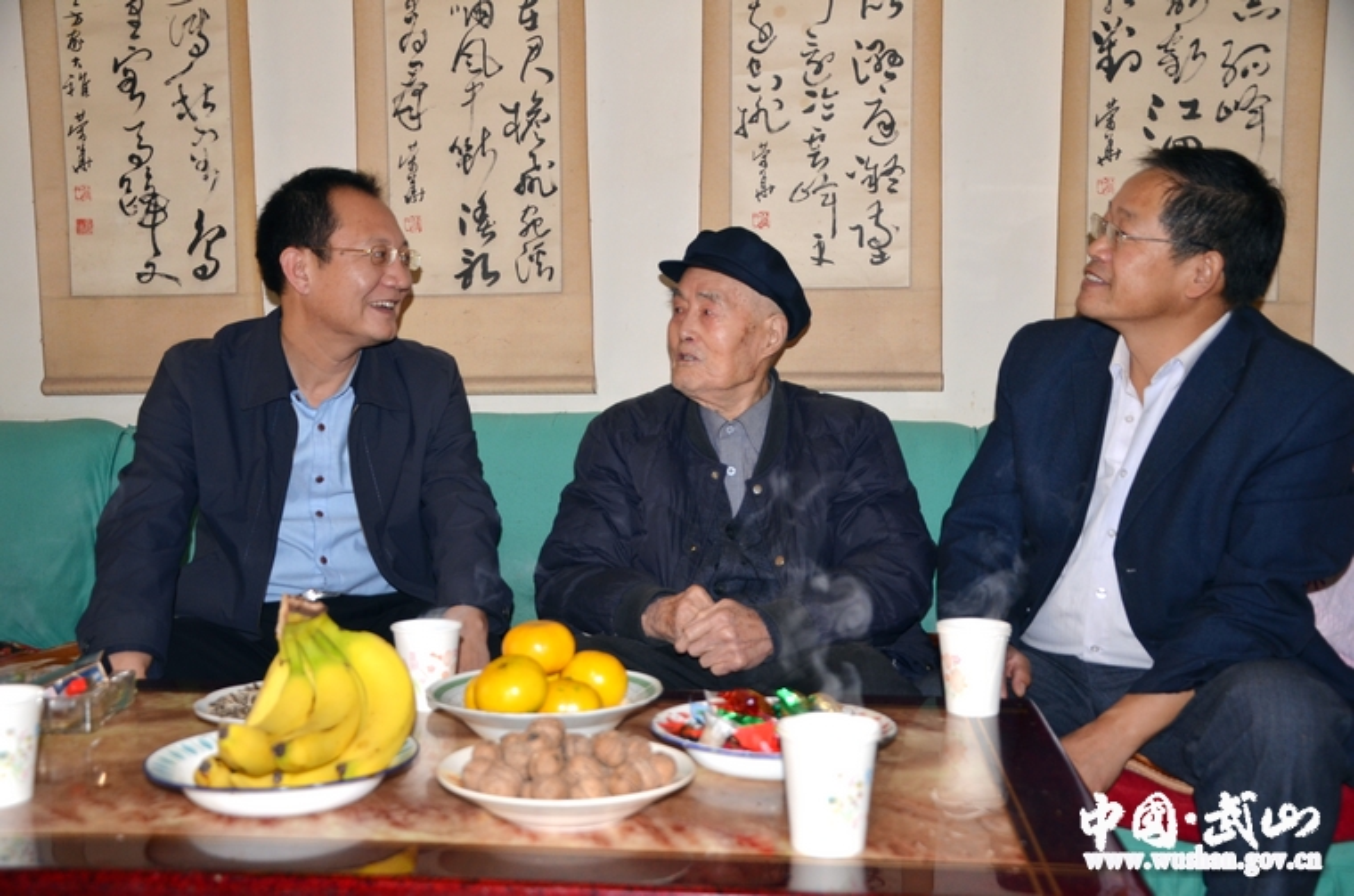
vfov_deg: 34.0
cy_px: 448
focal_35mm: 39
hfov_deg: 49.7
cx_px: 677
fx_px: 1463
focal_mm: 26
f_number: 4
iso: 400
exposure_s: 1/60
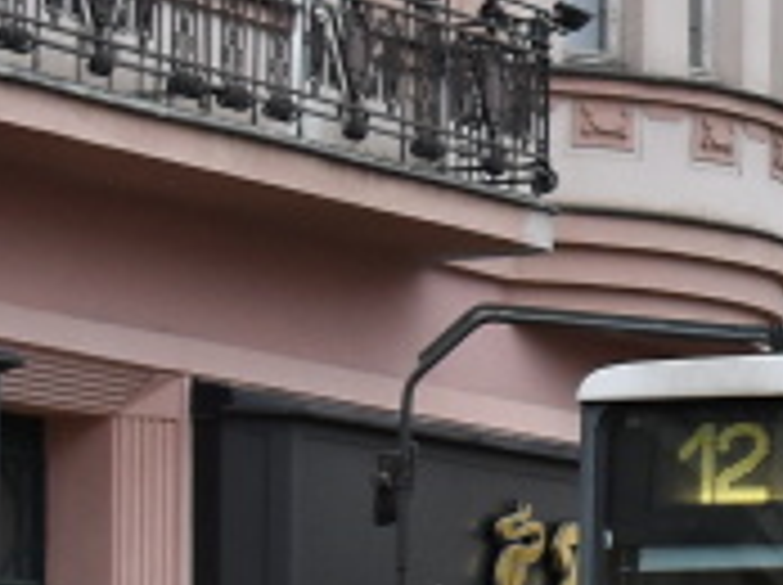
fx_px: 5960
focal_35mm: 264
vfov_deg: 5.6
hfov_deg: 7.2
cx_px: 1620
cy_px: 538
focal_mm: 31
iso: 400
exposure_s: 1/125
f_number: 5.6
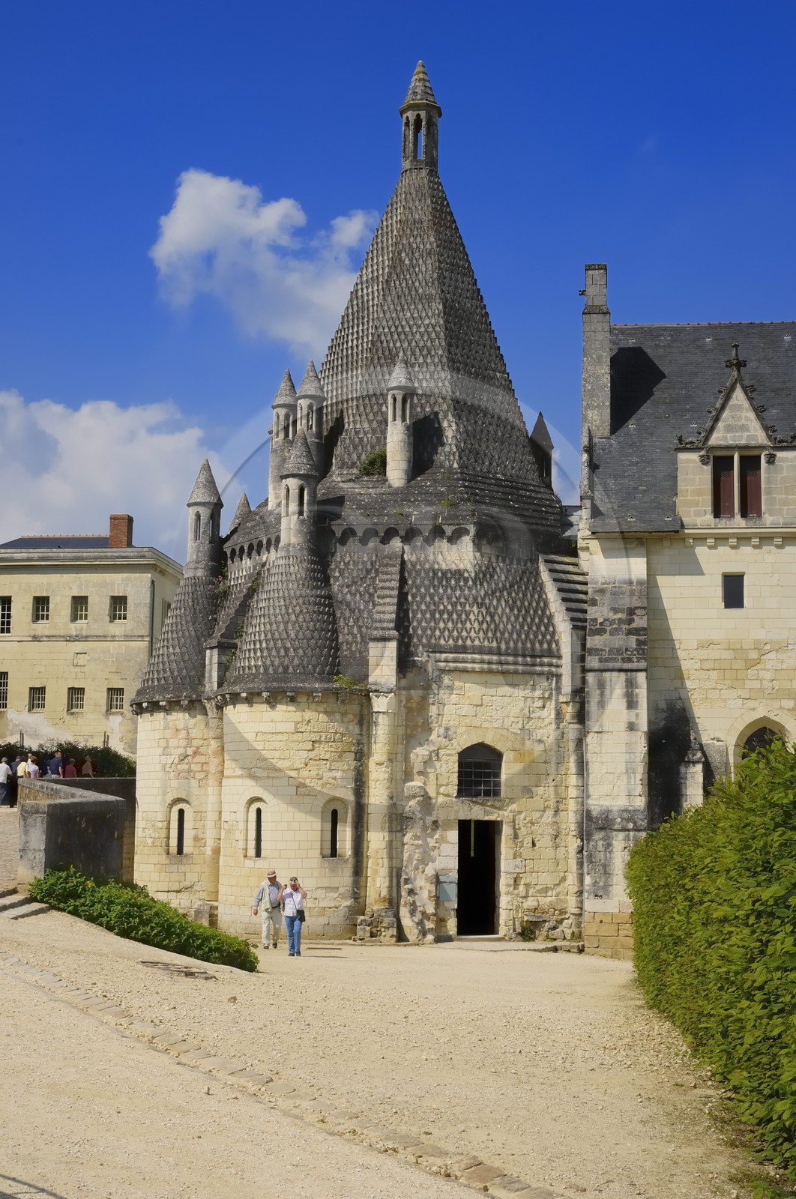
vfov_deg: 41.2
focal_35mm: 48
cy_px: 600
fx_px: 1597
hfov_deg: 28.0
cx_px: 398
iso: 100
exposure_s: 1/125
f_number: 13
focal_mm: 32
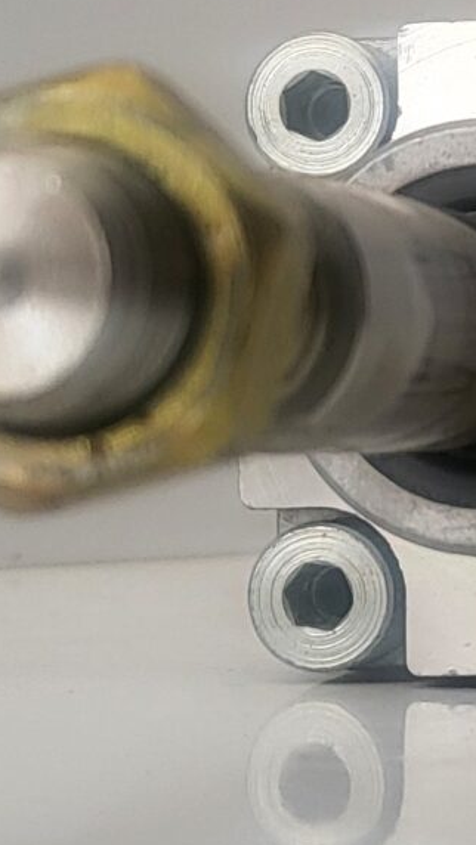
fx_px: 2624
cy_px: 380
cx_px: 962
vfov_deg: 18.3
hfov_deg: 9.6
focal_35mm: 117
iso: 40
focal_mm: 5
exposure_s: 1/305
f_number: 1.8
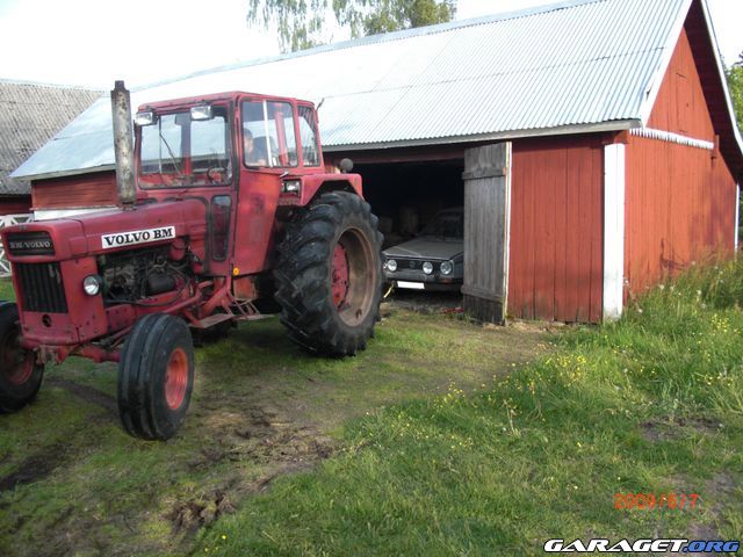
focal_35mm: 36
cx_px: 372
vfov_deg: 39.7
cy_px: 278
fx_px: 773
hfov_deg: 51.4
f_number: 2.8
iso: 50
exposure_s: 1/125
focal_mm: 6.3
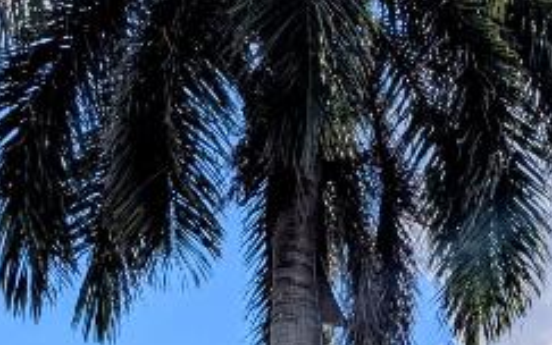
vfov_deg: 10.8
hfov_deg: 18.4
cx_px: 677
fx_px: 1610
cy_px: 760
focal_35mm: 107
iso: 18
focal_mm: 6.9
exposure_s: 1/3115
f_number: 1.68
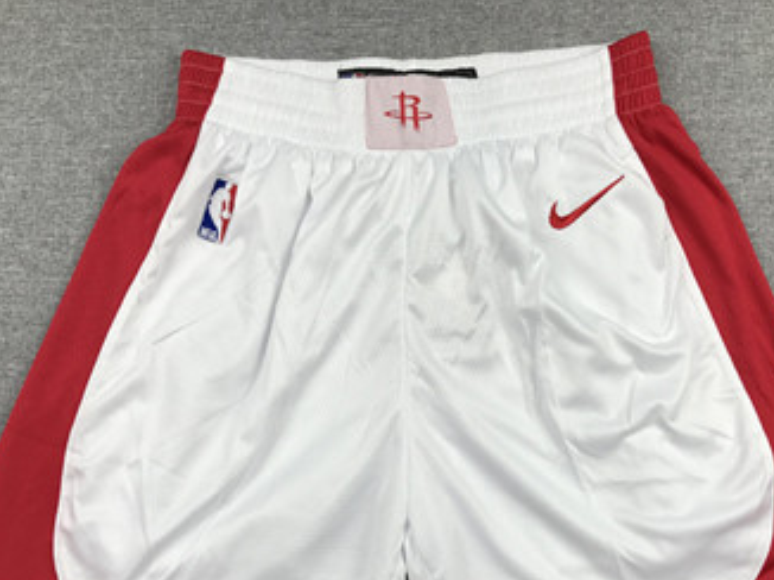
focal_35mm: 43
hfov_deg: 43.9
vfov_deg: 33.0
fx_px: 961
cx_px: 413
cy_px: 427
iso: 25
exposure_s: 1/100
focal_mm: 3.99
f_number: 1.8
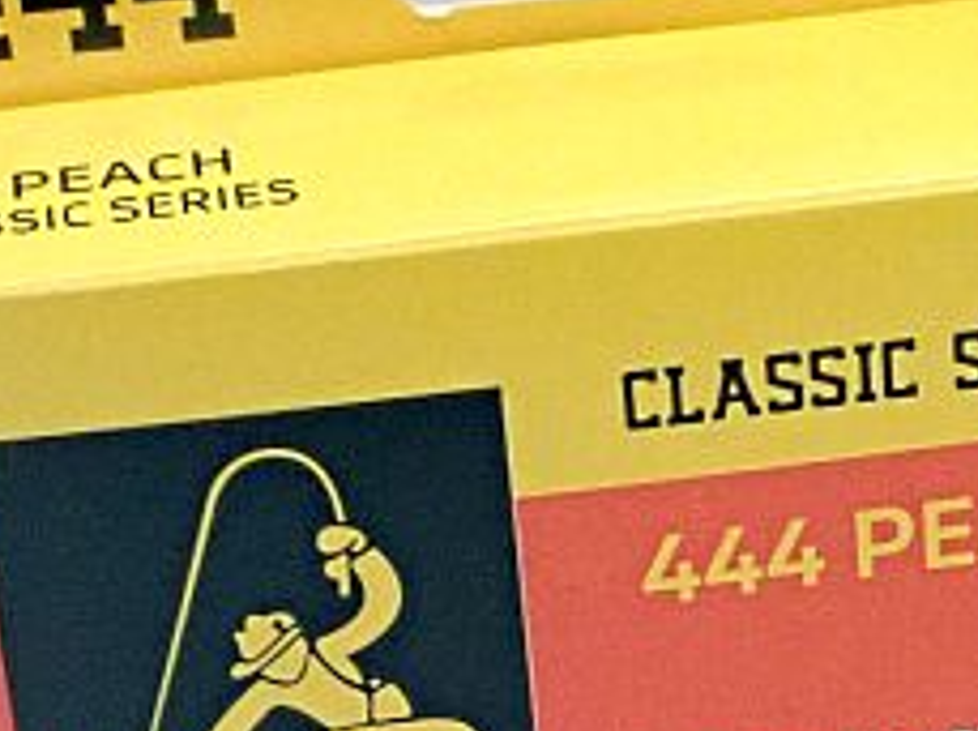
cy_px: 838
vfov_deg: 9.1
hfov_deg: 12.0
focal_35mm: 161
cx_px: 1247
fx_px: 4542
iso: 1250
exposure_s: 1/50
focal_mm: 8.41
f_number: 4.5
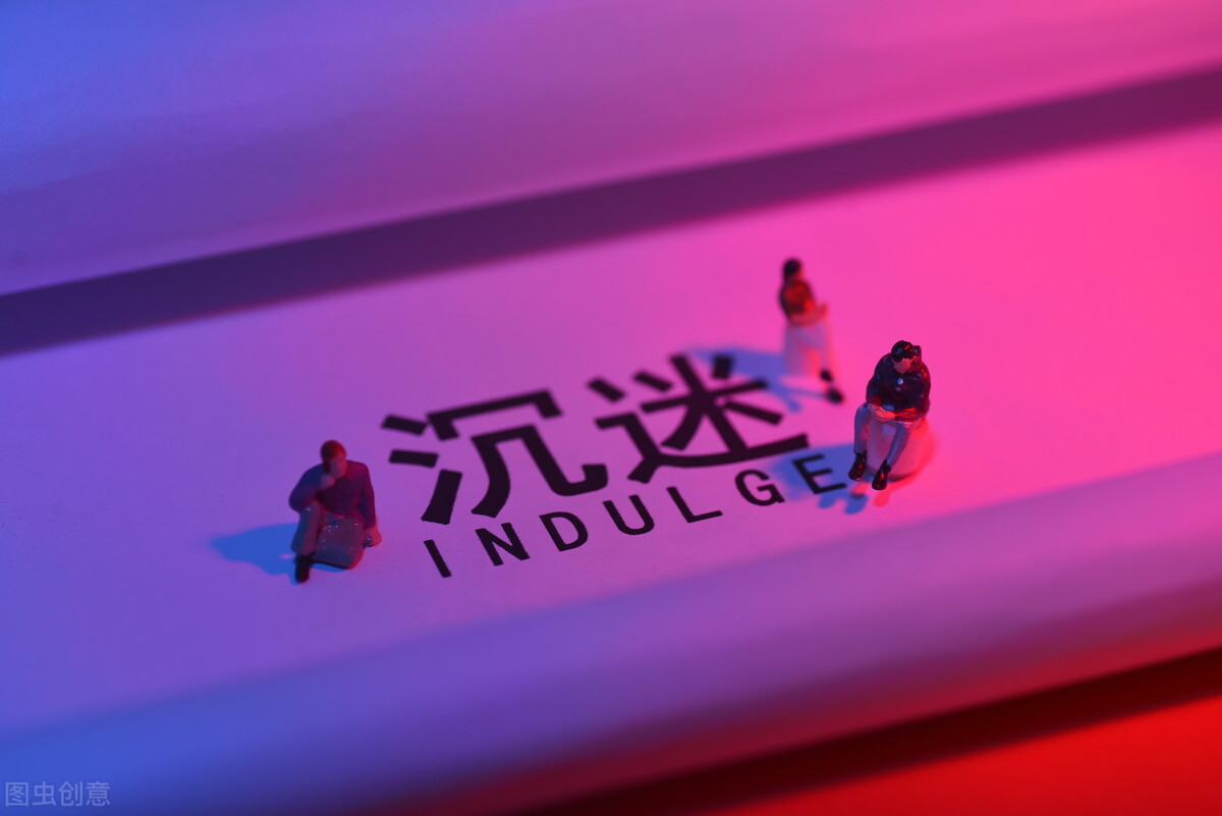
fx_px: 3056
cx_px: 611
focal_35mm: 90
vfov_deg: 15.2
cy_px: 408
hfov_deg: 22.6
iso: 160
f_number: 7.1
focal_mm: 90
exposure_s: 1/160
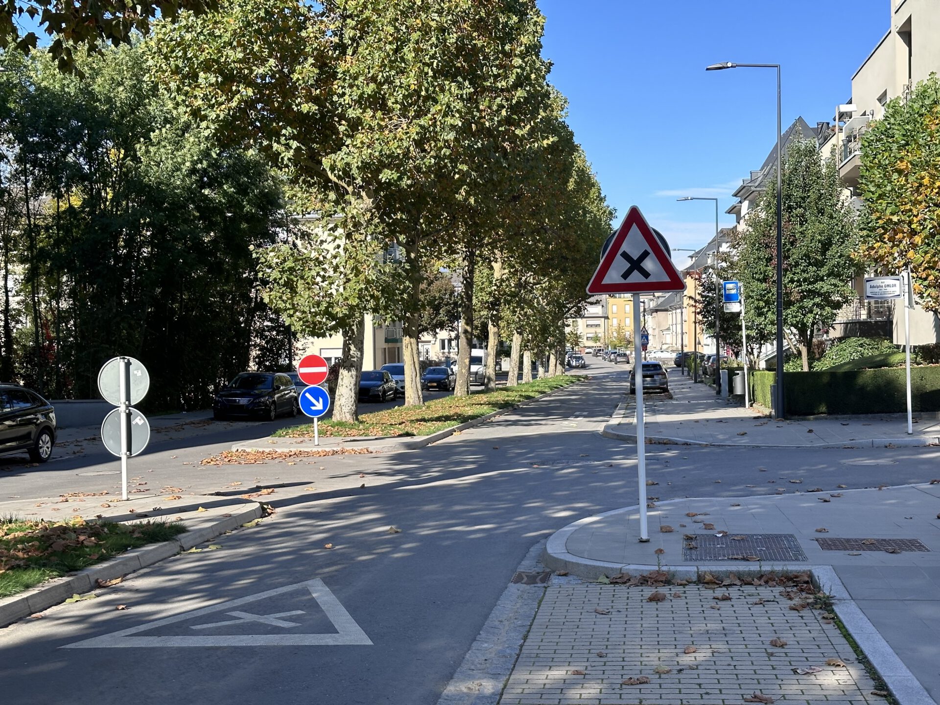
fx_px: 1303
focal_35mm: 48
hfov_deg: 39.7
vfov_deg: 30.3
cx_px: 470
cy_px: 352
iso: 64
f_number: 1.78
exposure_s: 1/1992
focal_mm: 6.86
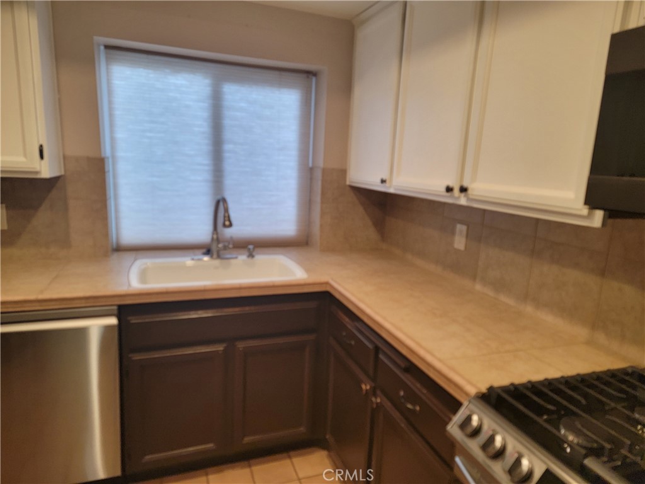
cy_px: 242
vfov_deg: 56.8
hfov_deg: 71.6
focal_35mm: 24
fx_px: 447
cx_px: 322
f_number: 1.8
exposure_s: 1/120
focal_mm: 6.7
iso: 200
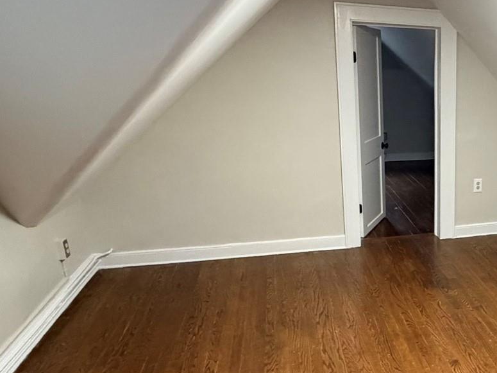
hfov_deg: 43.3
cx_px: 493
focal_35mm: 37
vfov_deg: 38.5
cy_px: 222
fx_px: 531
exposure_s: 1/60
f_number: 2.2
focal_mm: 2.22
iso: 640
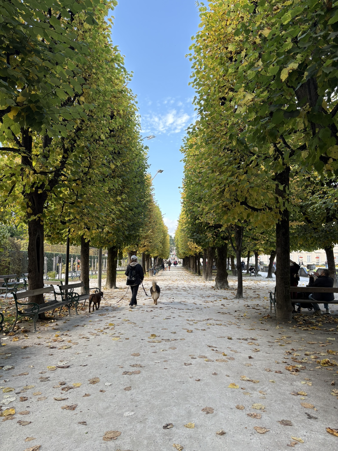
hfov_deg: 53.1
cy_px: 226
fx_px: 338
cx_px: 169
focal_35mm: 26
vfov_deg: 67.3
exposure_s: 1/241
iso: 64
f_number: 1.6
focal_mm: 5.96
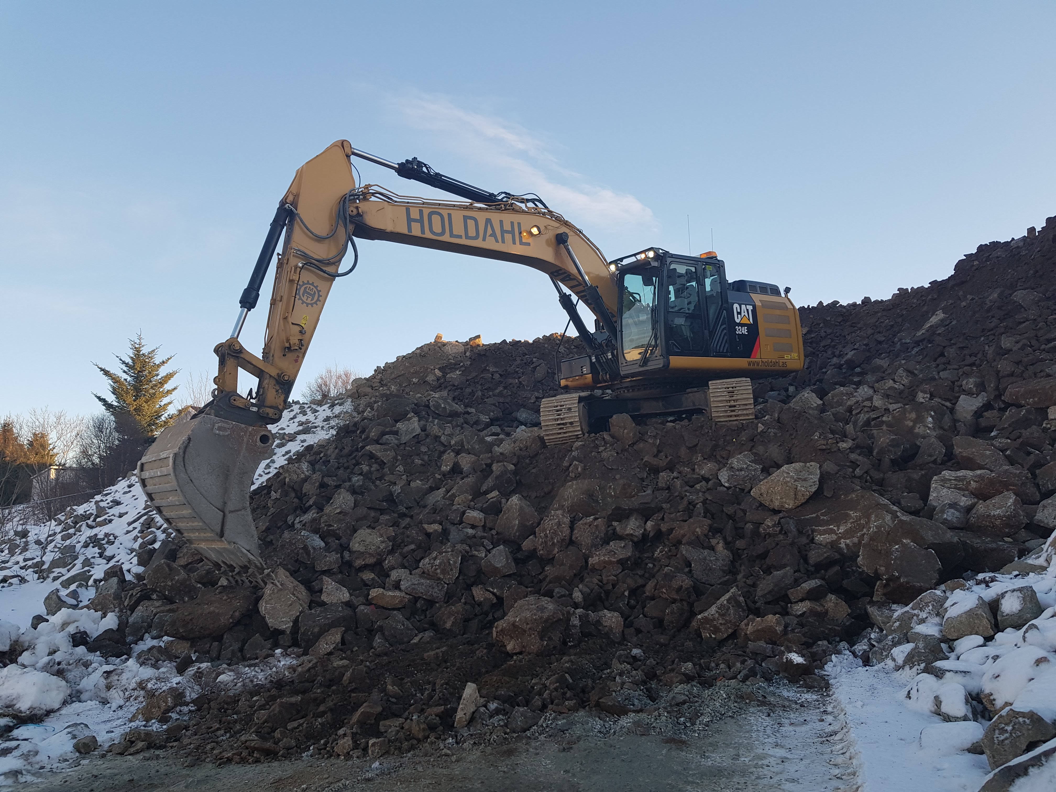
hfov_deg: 67.3
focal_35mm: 26
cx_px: 528
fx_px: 793
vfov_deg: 53.1
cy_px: 396
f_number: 1.7
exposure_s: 1/441
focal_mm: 4.2
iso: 40
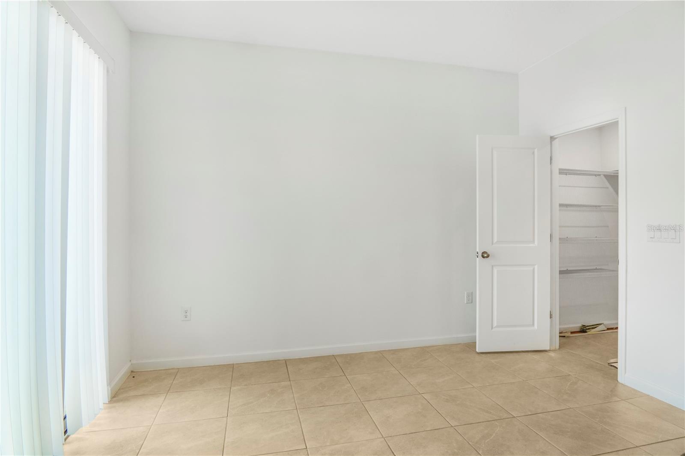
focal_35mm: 18
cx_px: 342
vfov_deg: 67.4
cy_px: 228
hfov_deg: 90.0
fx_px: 342
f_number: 5.6
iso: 400
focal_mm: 12
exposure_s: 1/250
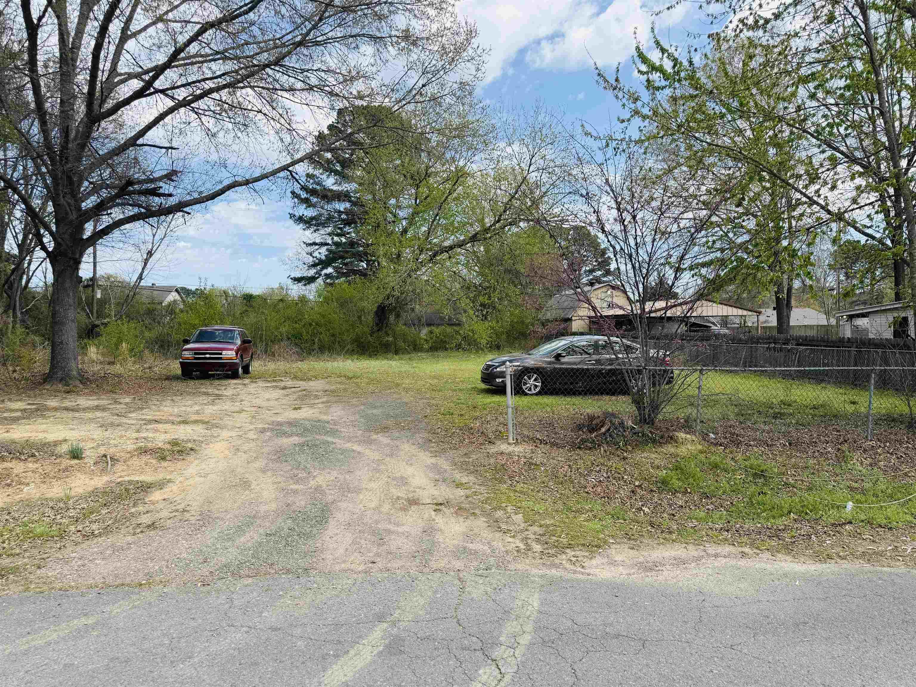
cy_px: 344
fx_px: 635
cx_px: 458
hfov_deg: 71.6
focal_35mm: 24
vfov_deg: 56.8
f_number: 1.78
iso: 80
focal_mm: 6.76
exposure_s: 1/2525
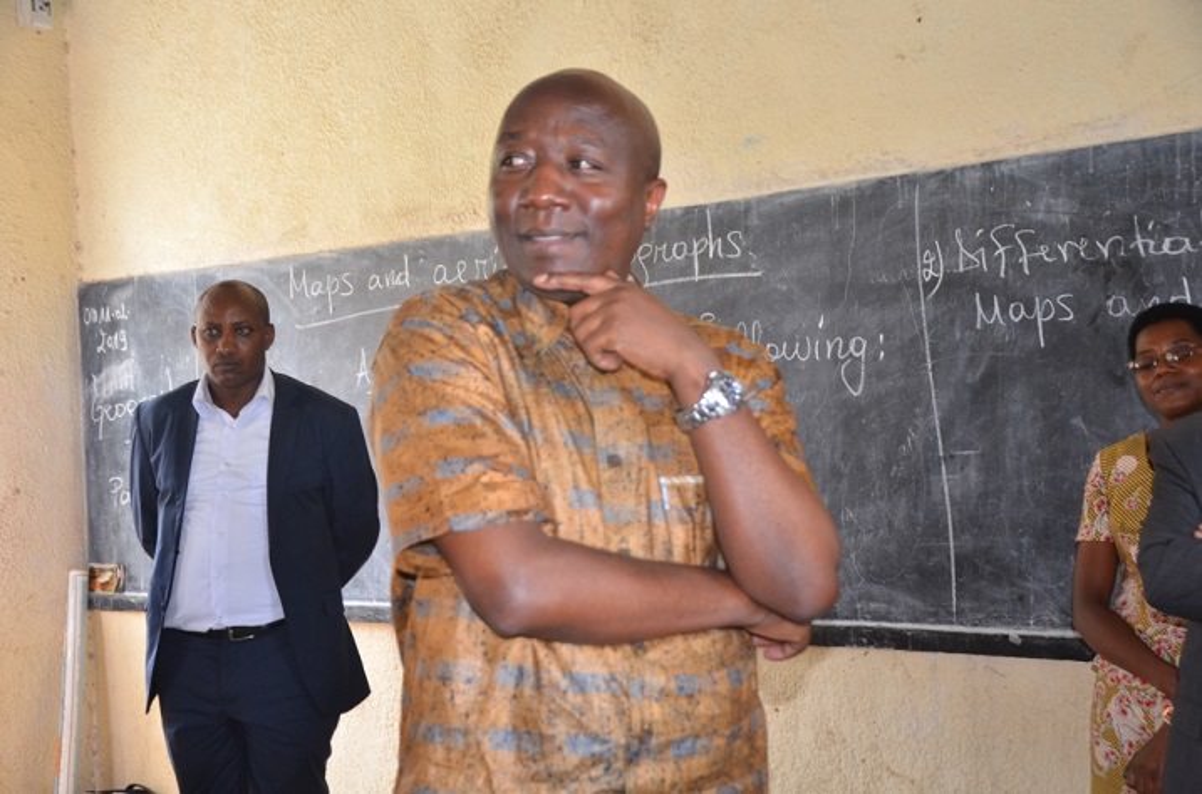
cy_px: 397
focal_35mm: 51
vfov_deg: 26.3
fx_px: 1698
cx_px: 601
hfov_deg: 39.0
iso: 800
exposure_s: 1/60
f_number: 4.2
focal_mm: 34
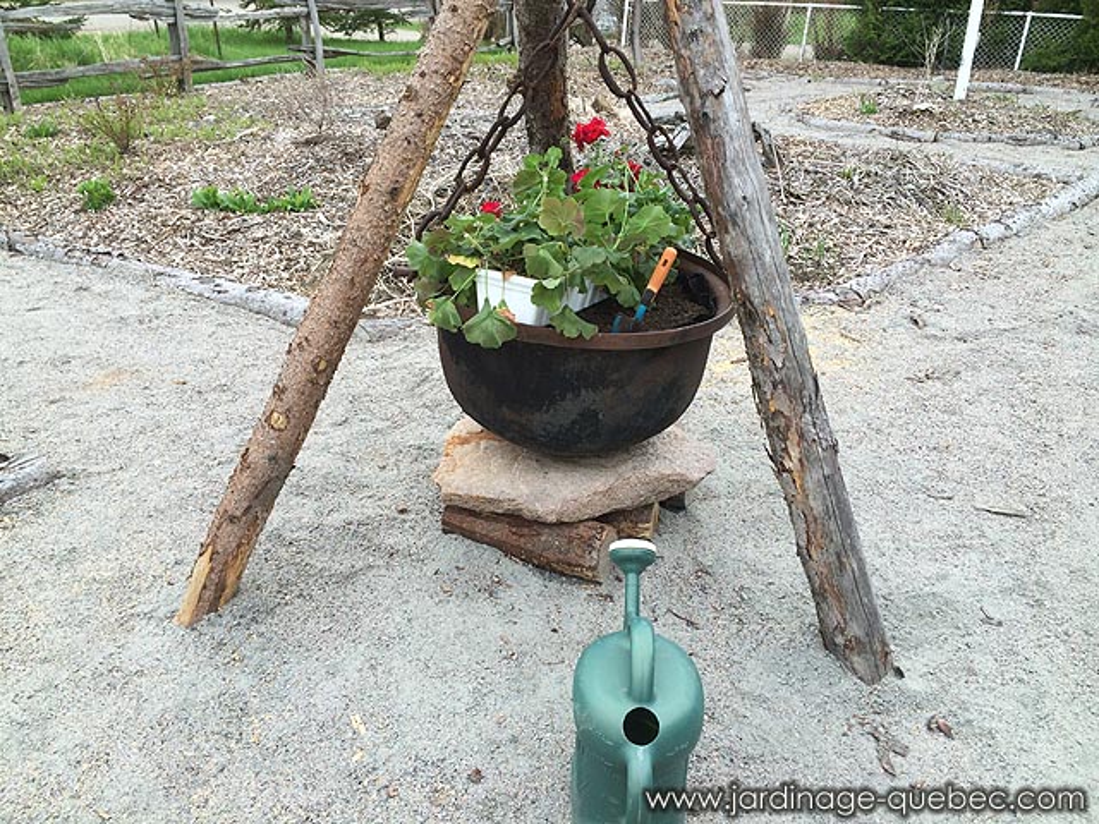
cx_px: 550
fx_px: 952
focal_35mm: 30
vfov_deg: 46.8
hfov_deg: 60.0
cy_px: 412
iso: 32
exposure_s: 1/283
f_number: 2.2
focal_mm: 4.12
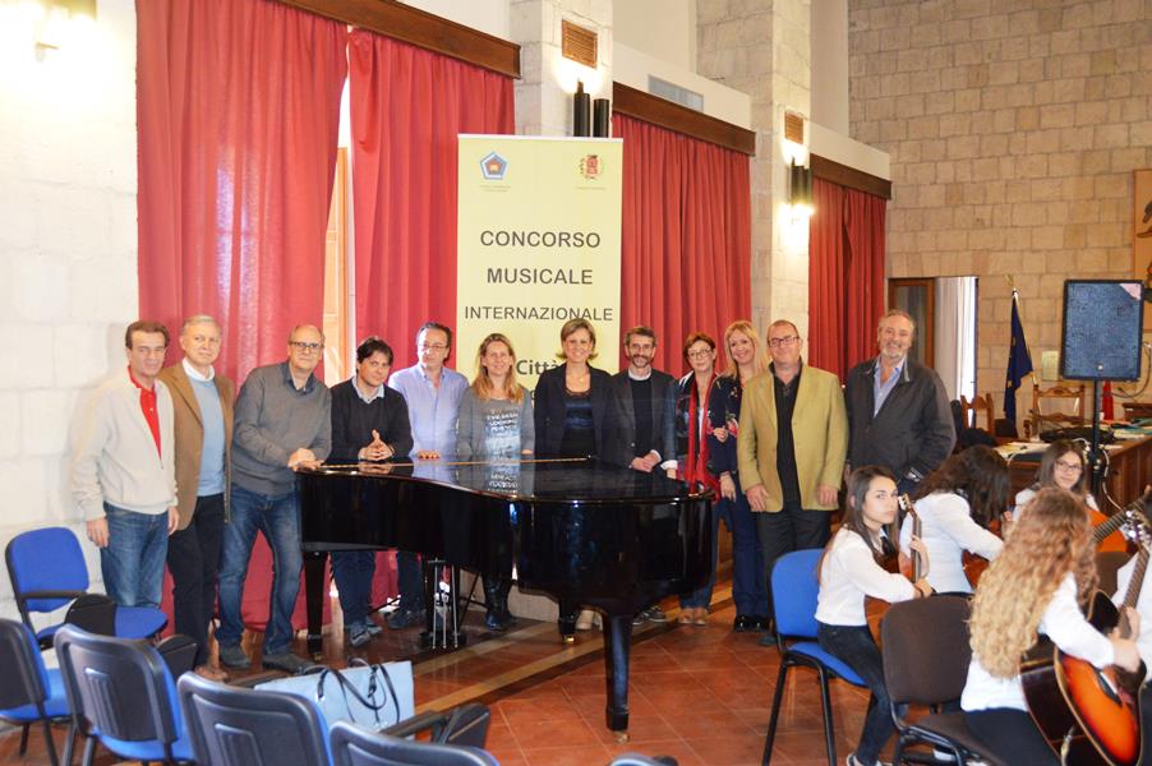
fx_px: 1151
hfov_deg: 53.2
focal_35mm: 36
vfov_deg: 36.8
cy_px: 383
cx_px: 576
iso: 1600
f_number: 3.8
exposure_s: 1/60
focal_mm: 24
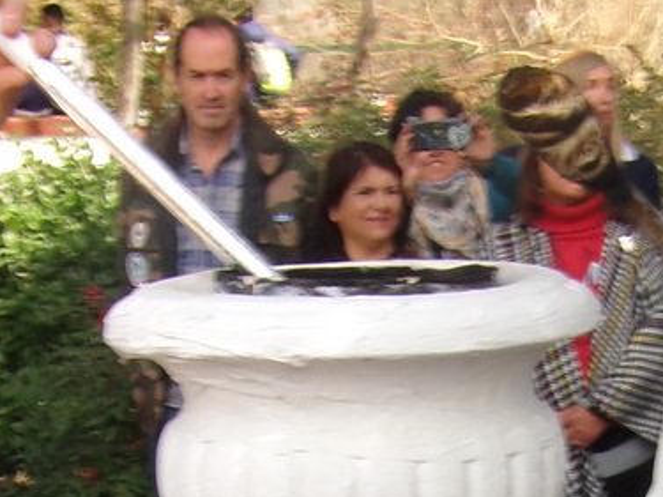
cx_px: 465
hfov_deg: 14.1
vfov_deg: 10.1
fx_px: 2681
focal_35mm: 140
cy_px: 817
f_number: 8.46
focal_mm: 7.2
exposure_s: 1/52
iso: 100
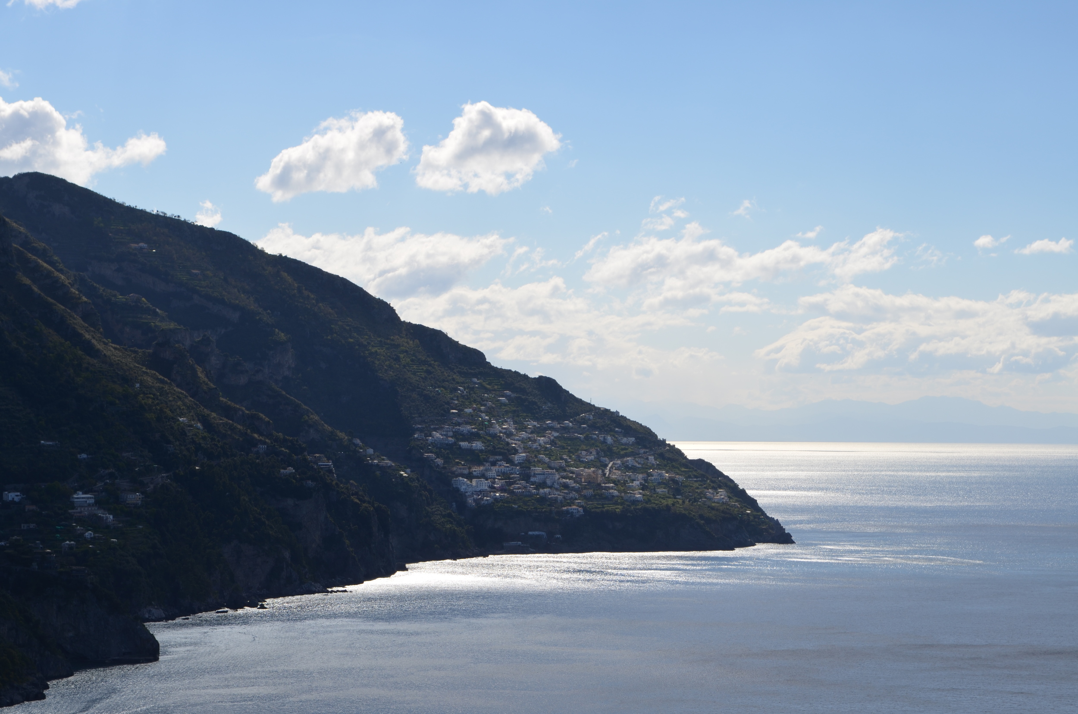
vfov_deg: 16.5
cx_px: 539
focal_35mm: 82
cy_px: 357
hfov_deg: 24.7
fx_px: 2465
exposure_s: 1/320
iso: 100
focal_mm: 55
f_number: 9
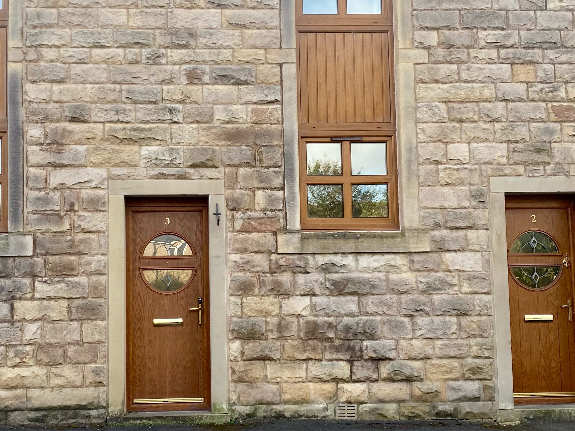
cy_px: 214
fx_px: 797
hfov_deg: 39.4
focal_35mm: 48
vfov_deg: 30.3
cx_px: 216
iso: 32
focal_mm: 4.25
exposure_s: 1/326
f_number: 1.8
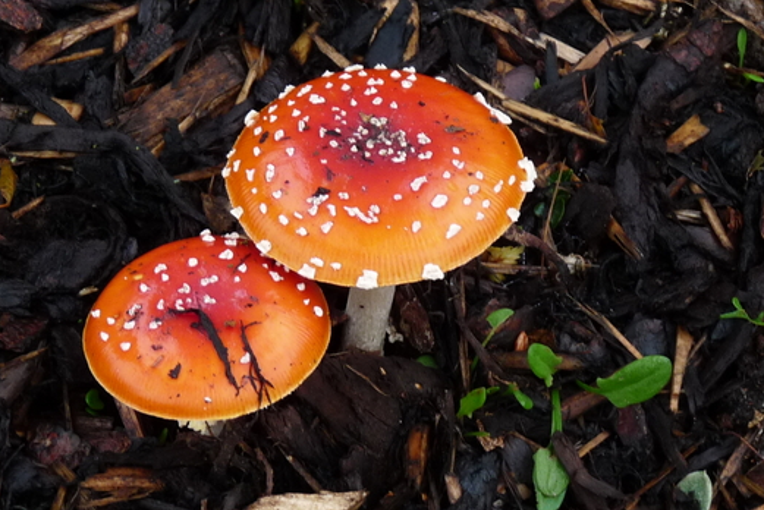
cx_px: 333
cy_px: 221
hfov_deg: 8.9
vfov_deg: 6.0
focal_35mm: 231
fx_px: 4905
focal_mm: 19.4
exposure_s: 1/40
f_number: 3.6
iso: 125
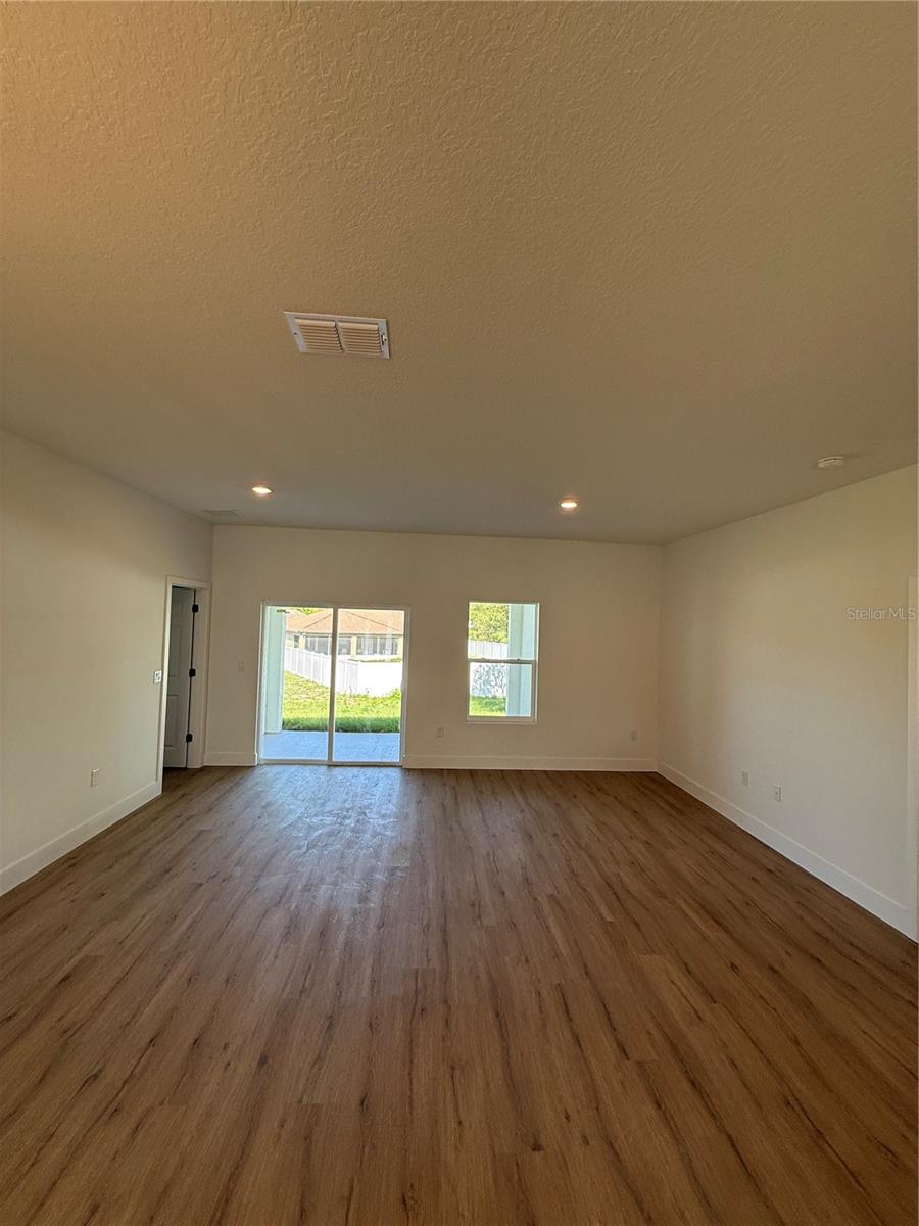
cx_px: 460
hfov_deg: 85.7
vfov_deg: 102.1
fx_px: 496
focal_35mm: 14
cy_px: 613
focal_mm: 2.22
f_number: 2.2
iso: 64
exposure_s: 1/141
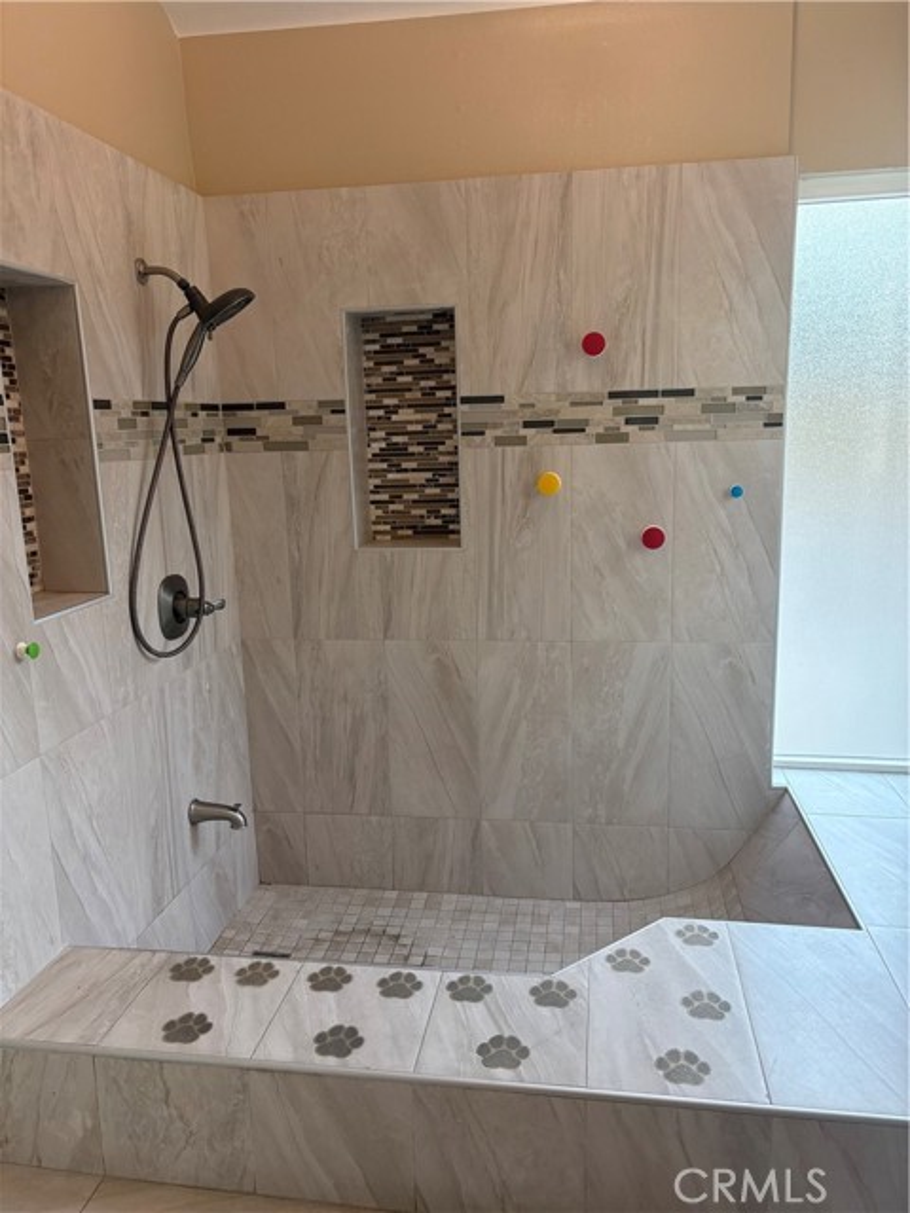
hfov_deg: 53.1
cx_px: 455
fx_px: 911
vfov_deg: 67.3
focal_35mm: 26
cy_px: 606
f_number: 1.6
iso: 100
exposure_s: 1/238
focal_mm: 5.96
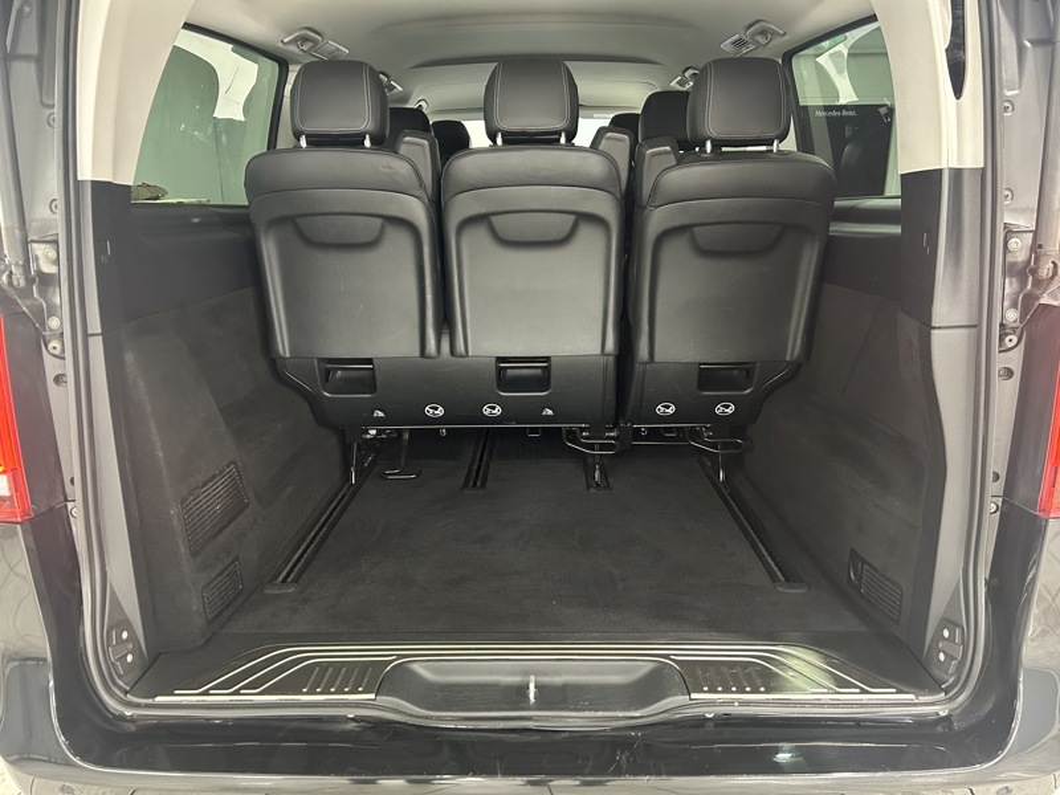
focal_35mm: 26
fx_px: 796
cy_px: 398
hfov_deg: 67.3
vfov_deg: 53.1
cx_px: 530
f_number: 1.5
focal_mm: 5.7
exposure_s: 1/33
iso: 400
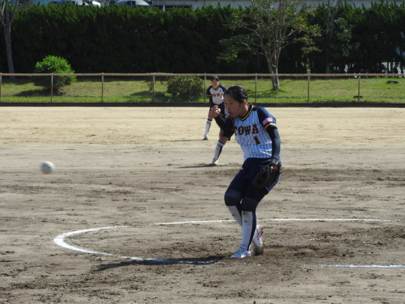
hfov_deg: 11.6
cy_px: 152
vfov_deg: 8.7
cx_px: 202
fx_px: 1989
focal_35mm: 170
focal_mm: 30.5
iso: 100
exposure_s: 1/400
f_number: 5.2
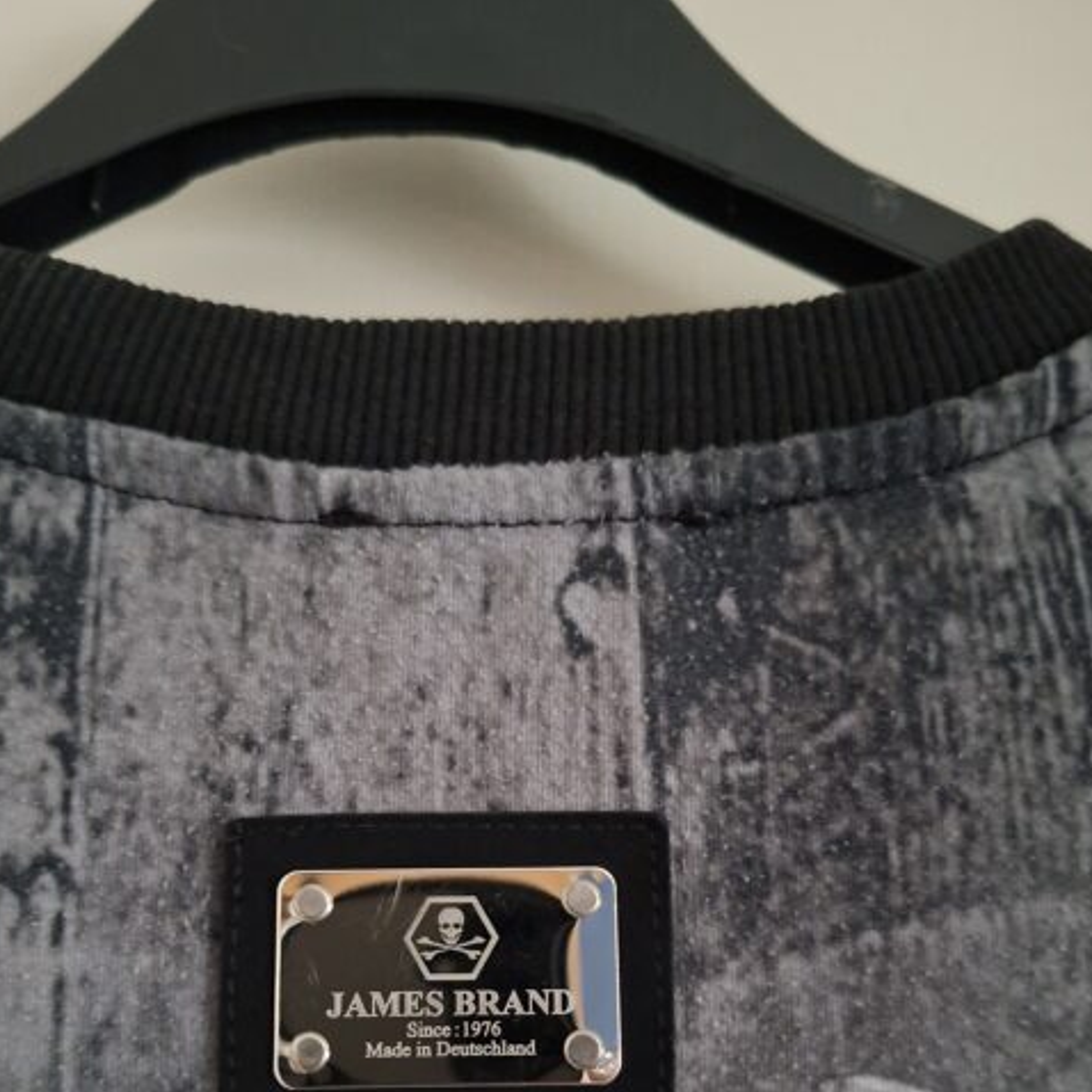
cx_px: 514
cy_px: 802
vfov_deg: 46.9
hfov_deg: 48.4
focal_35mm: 34
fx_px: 1213
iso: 800
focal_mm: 5.54
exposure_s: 1/25
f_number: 1.8
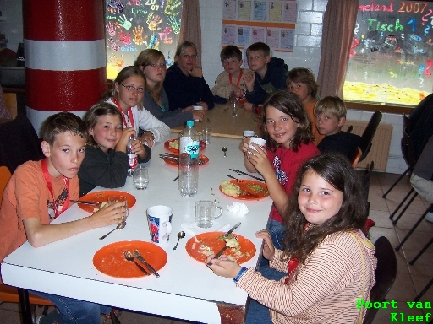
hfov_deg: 51.4
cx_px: 216
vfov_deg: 39.7
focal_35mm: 36
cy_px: 162
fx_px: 450
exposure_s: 1/60
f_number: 2.8
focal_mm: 6.2
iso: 125
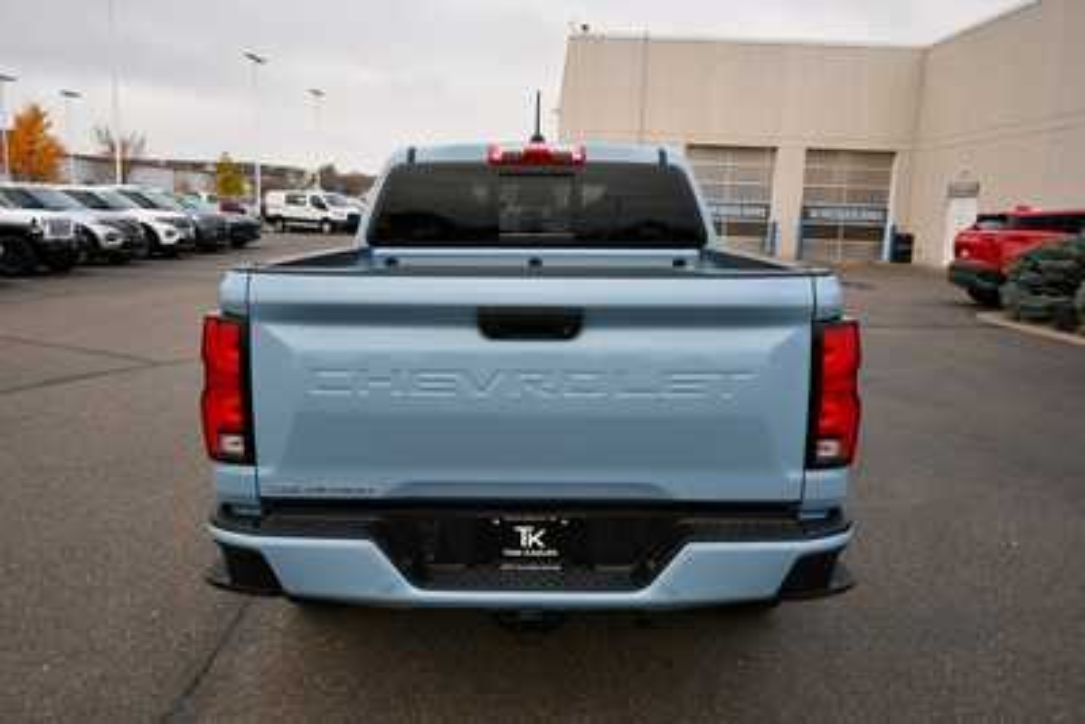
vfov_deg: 43.6
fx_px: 904
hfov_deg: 61.9
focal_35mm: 30
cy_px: 362
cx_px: 542
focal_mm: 20
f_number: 5.6
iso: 200
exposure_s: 1/250
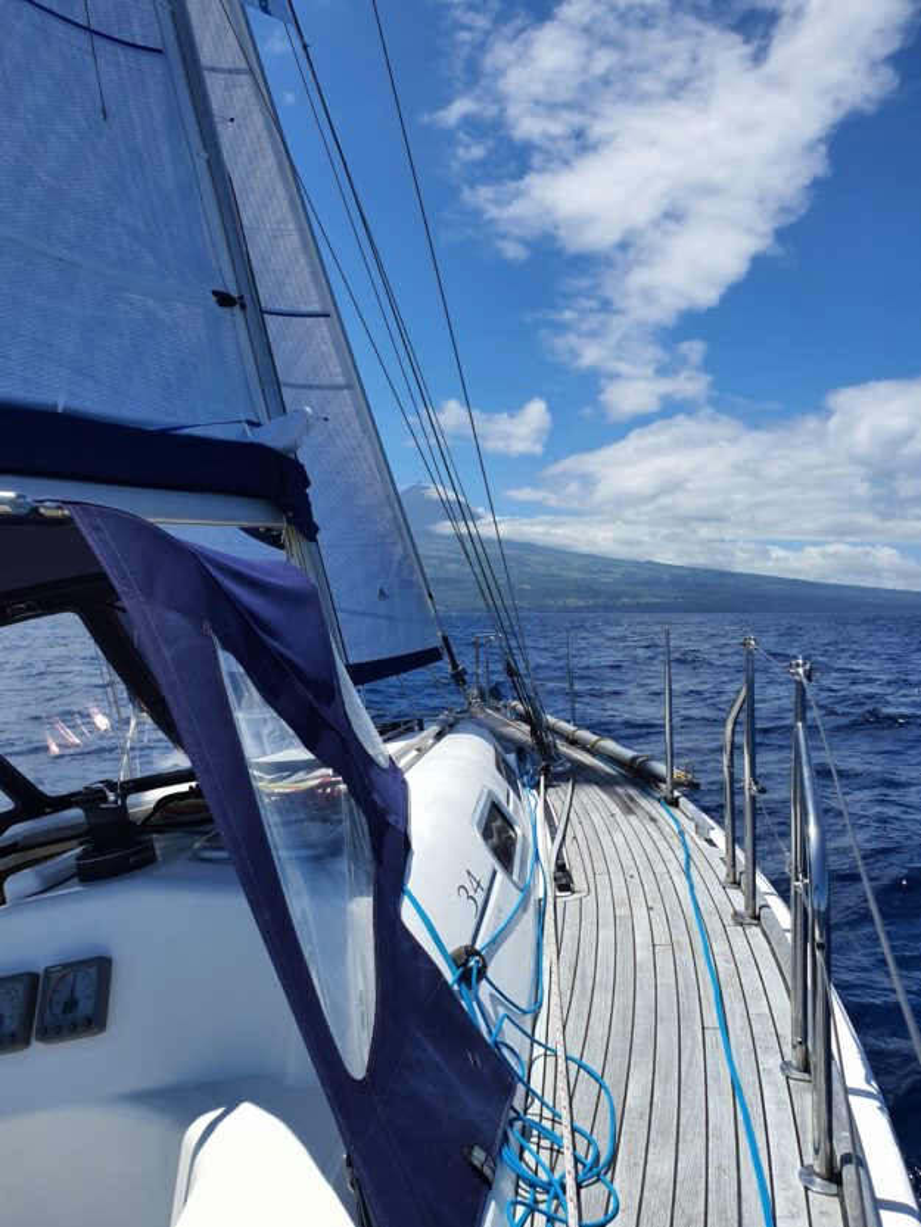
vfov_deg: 67.3
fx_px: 922
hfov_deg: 53.1
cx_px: 460
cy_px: 614
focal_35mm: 26
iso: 50
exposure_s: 1/2432
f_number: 2.4
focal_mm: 4.3
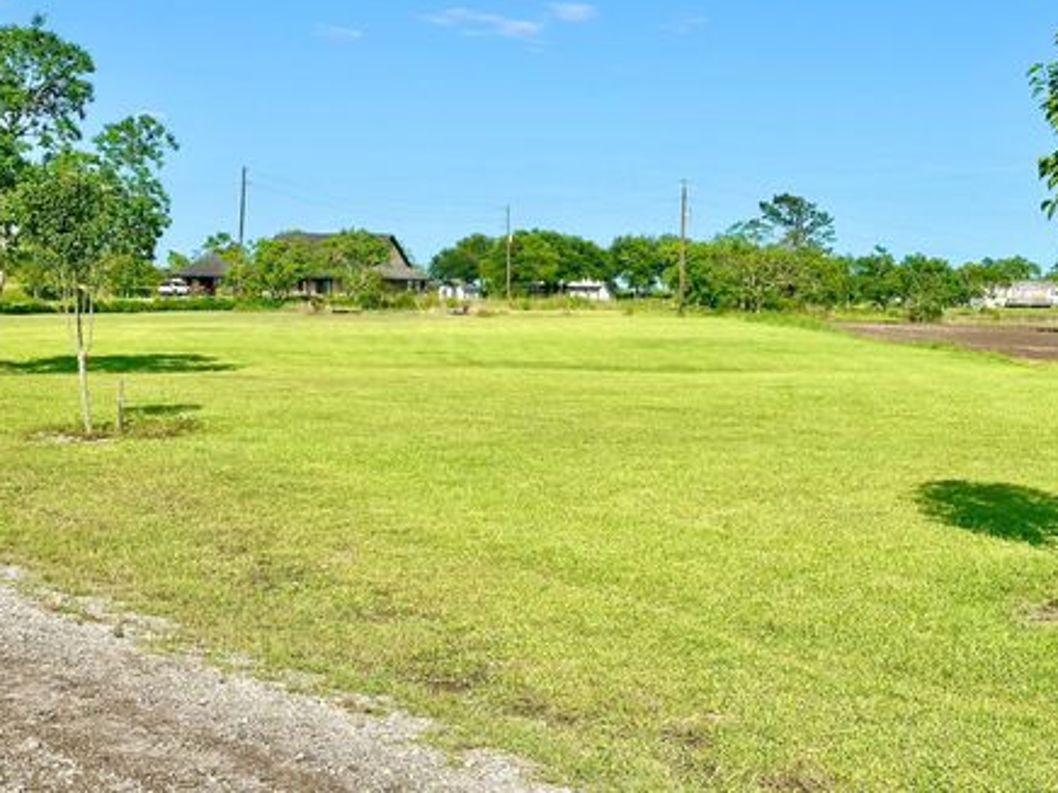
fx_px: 1681
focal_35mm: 55
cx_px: 510
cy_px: 341
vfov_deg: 26.5
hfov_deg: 34.9
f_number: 1.78
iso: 64
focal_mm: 6.86
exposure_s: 1/5882
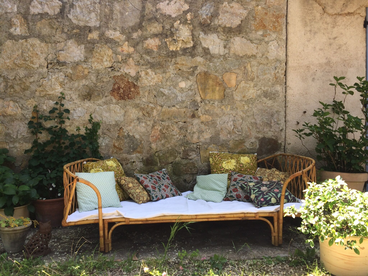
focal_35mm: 29
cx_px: 184
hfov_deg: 61.7
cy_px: 138
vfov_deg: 48.2
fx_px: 308
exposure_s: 1/279
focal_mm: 4.15
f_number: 2.2
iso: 32
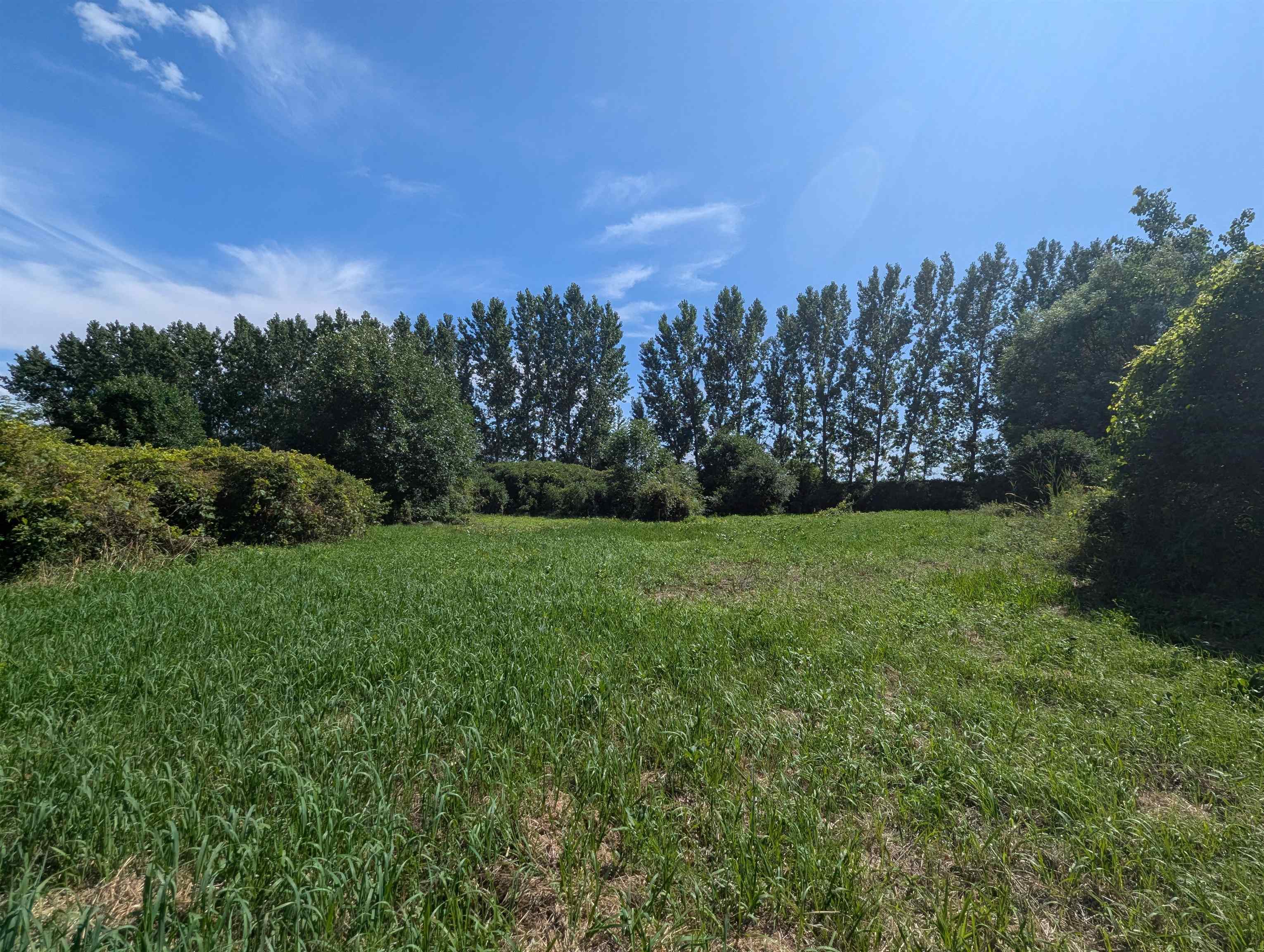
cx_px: 632
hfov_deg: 106.1
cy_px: 476
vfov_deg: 90.1
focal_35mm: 13
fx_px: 475
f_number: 2.2
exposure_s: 1/2660
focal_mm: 1.95
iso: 47
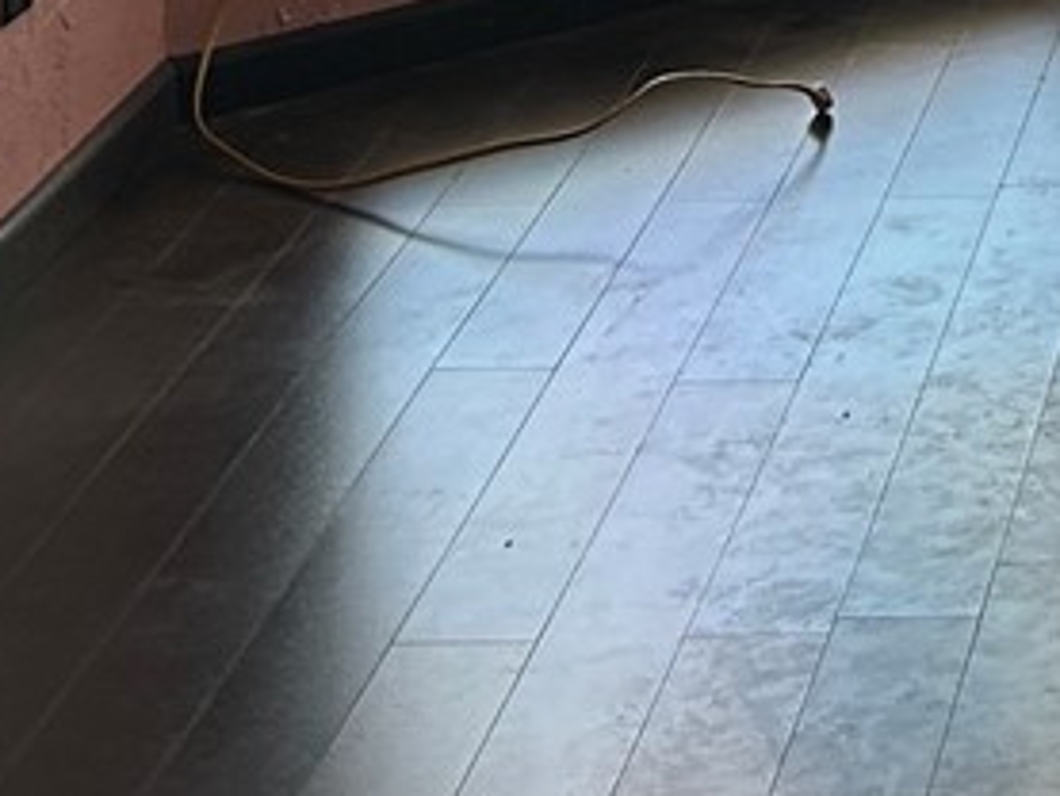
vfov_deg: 9.2
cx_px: 1473
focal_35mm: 150
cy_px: -918
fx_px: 4595
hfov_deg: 12.6
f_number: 1.5
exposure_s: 1/308
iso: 50
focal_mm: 5.7
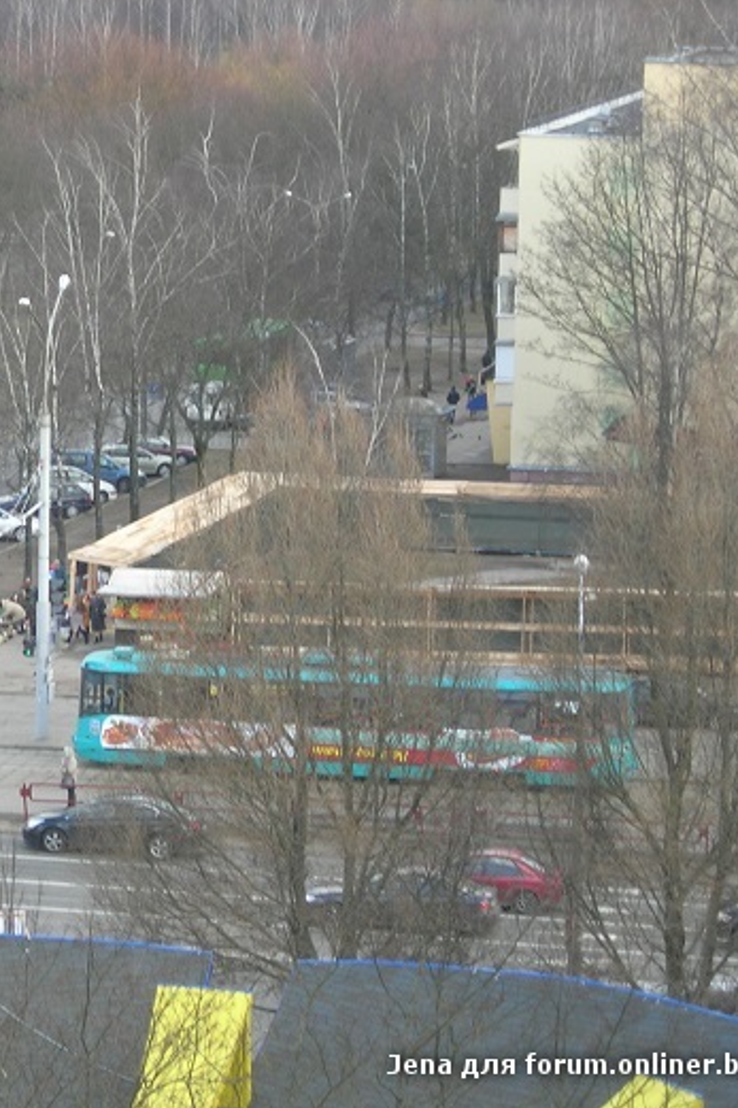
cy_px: 556
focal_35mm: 158
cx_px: 60
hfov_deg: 8.6
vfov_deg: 13.0
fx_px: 4861
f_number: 4.9
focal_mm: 23.4
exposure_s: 1/87.4
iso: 64
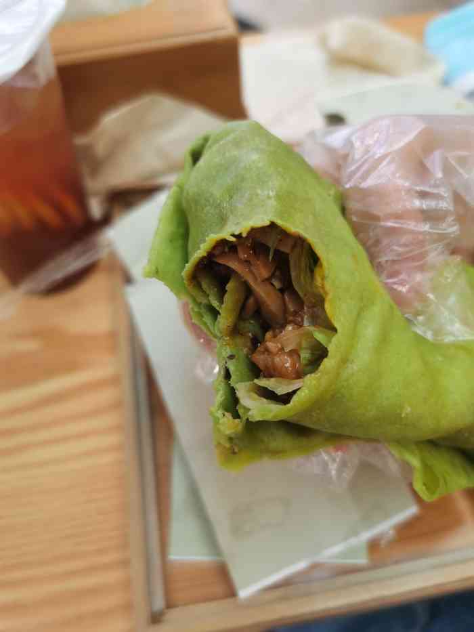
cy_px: 316
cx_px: 237
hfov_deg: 51.4
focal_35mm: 27
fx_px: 493
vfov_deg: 65.3
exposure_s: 1/50
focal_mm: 5.56
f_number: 1.6
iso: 125
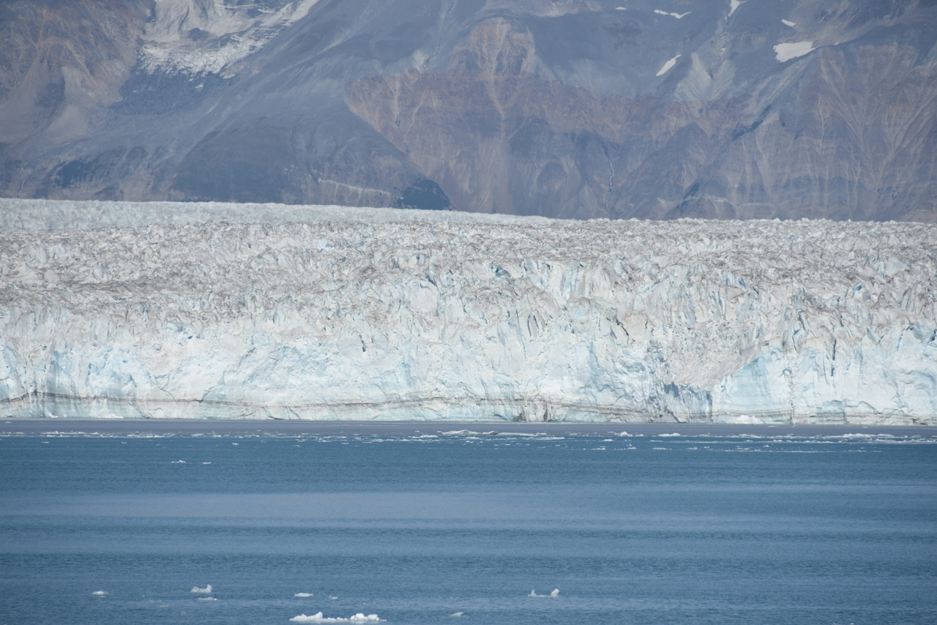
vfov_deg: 4.6
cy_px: 312
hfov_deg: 6.9
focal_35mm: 300
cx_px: 468
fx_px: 7810
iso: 100
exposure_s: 1/640
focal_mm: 300
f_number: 9
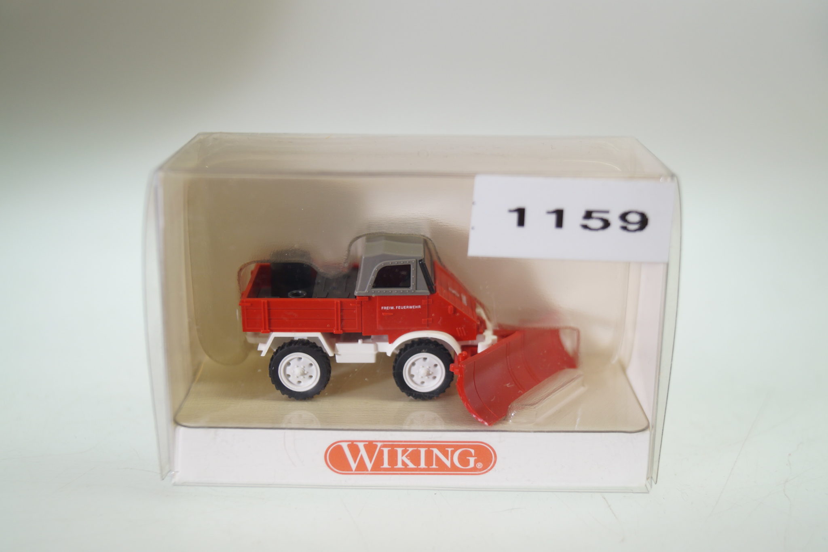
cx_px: 414
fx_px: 1035
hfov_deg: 43.6
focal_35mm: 45
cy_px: 276
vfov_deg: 29.9
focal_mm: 30
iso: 200
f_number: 4.5
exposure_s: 1/60
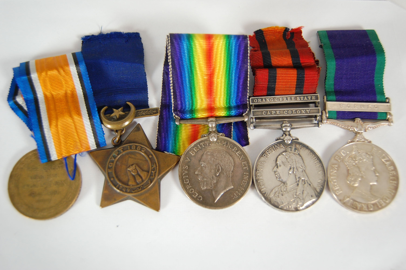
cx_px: 203
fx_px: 406
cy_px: 135
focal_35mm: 36
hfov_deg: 53.2
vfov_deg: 36.8
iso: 500
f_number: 4
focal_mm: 24
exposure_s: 1/60
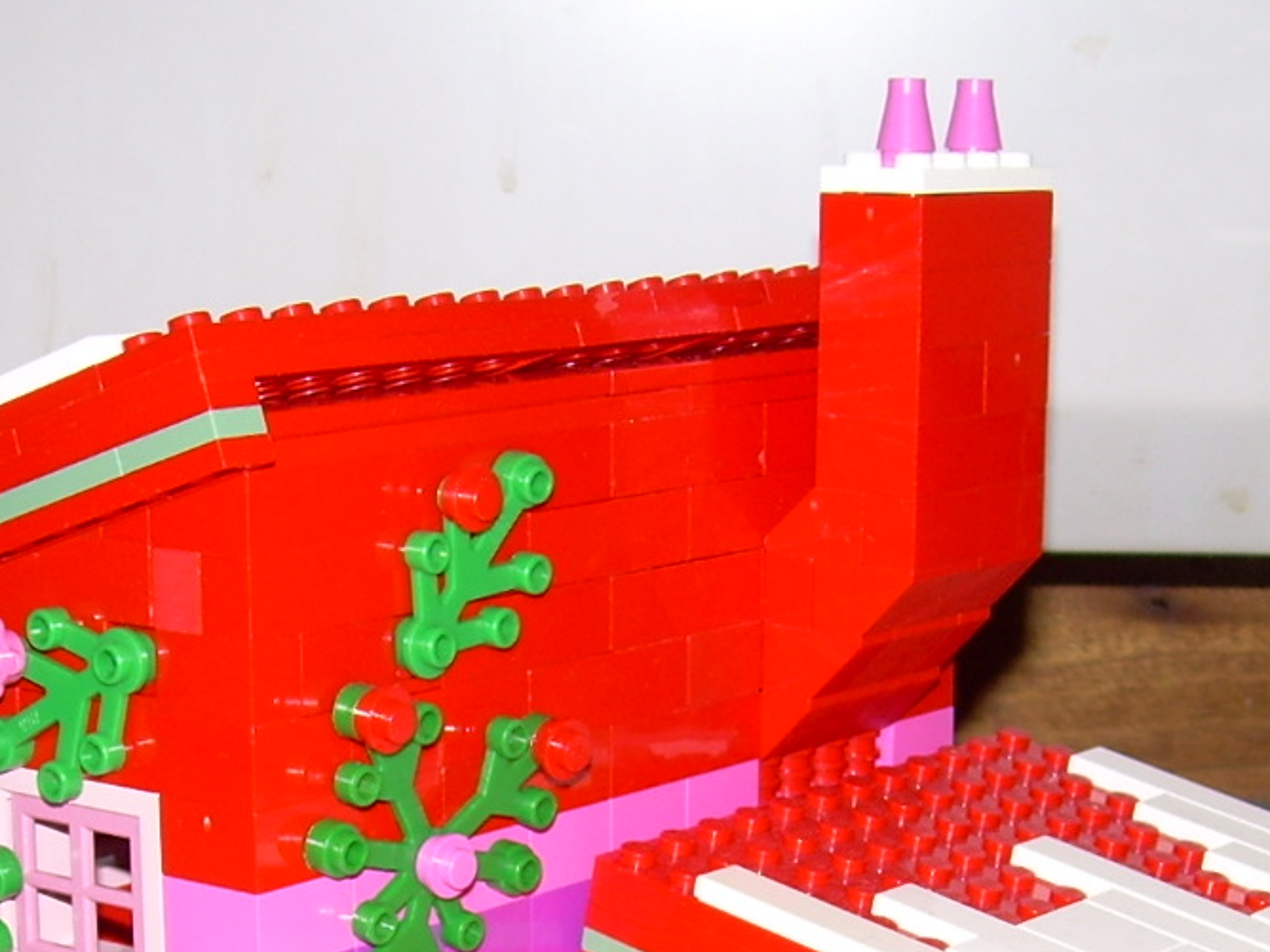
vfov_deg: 15.9
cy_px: 954
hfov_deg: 21.5
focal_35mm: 91
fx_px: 3339
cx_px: 724
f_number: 2.8
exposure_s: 1/60
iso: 50
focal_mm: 6.3
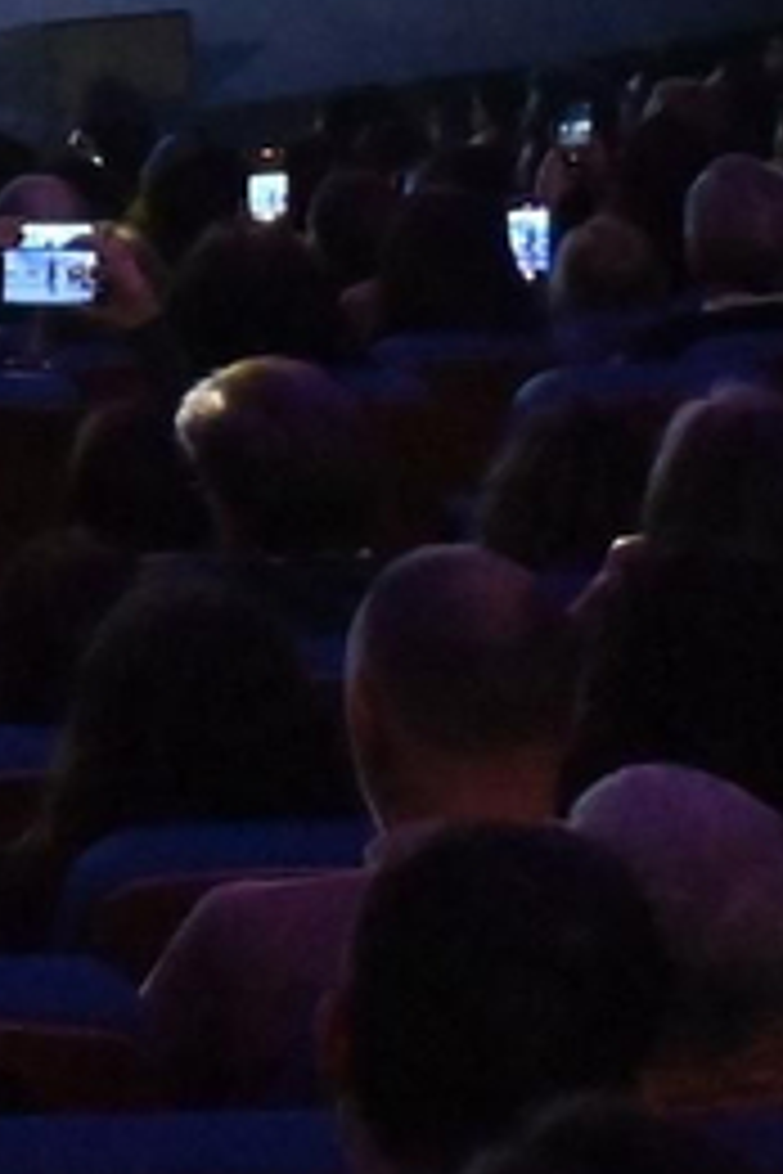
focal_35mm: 239
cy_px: -508
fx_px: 7797
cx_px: -1584
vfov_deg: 8.4
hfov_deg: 5.4
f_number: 4.5
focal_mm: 26
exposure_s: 1/200
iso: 3200
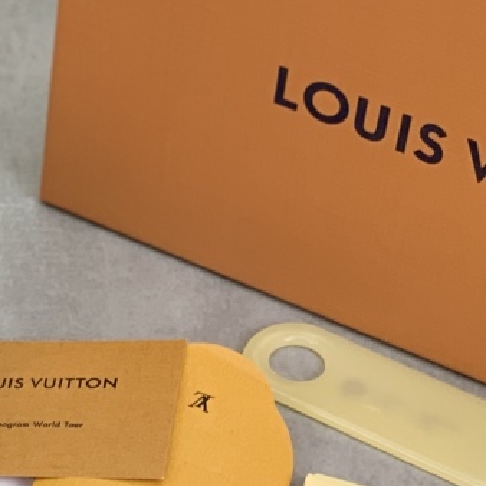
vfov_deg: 8.4
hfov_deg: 8.8
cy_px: 1030
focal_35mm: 196
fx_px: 3113
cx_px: -112
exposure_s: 1/100
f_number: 2.4
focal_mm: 6
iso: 20
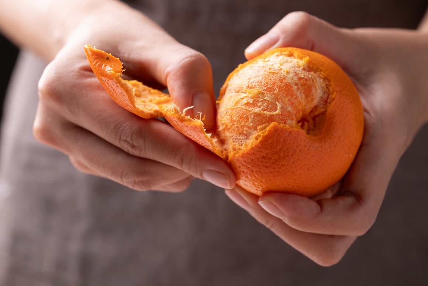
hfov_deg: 19.5
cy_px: 143
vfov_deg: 13.0
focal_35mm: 105
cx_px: 214
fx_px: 1249
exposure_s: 1/125
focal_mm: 105
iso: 125
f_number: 8
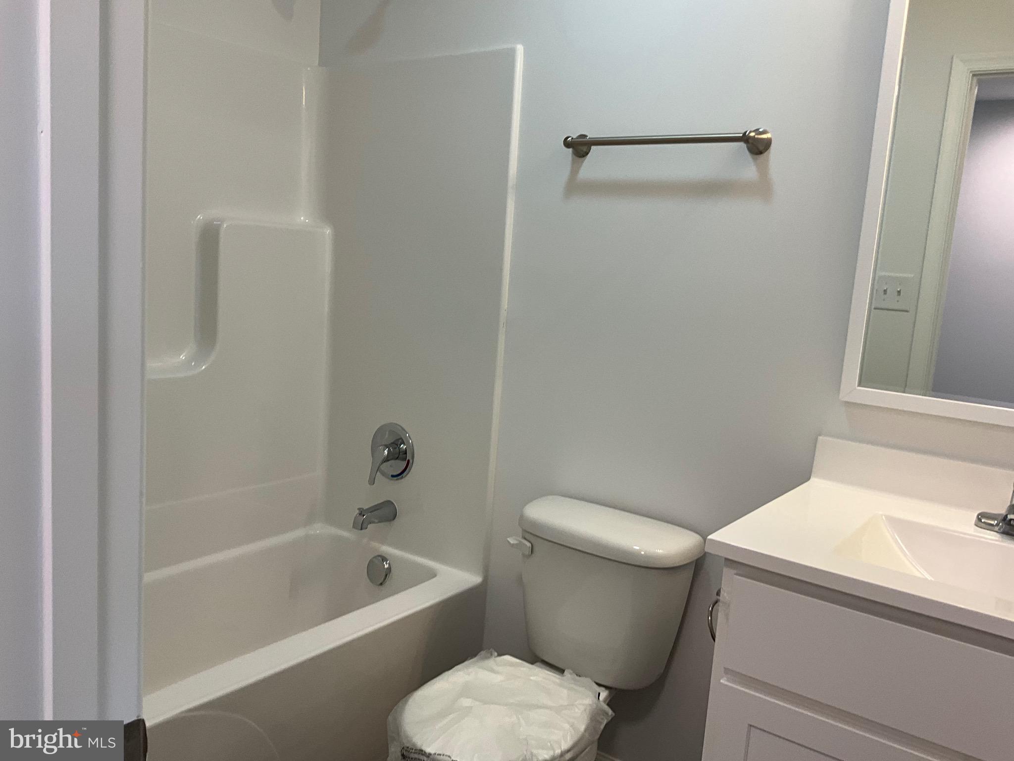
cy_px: 380
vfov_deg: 48.2
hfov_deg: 61.7
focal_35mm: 29
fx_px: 849
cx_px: 507
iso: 32
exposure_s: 1/60
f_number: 1.8
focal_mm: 3
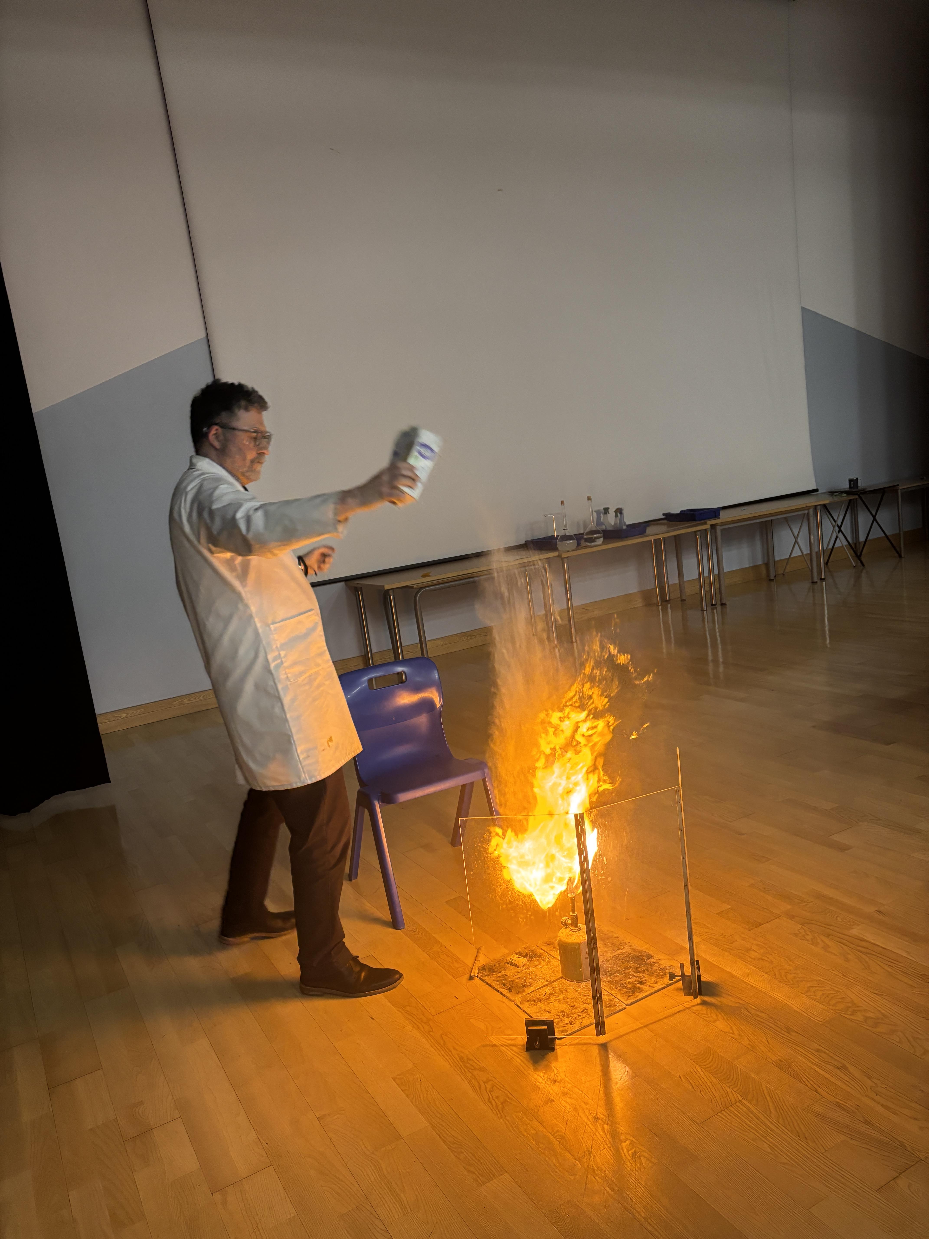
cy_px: 620
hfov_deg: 53.1
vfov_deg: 67.3
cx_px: 464
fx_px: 930
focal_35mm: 26
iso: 320
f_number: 1.6
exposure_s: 1/50
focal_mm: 5.96
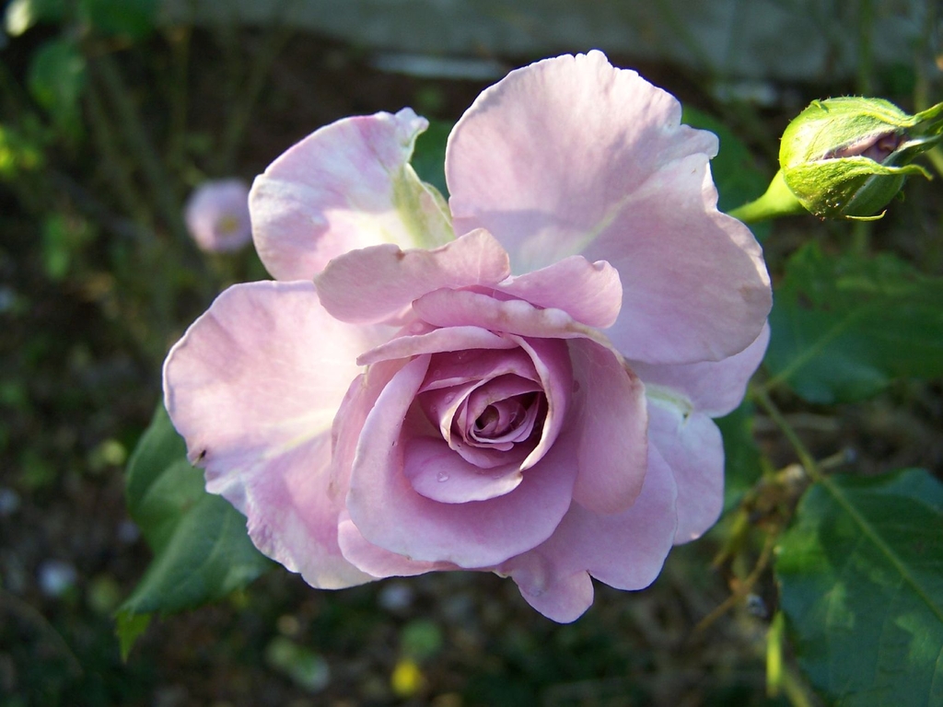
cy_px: 354
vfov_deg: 37.7
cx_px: 472
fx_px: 1035
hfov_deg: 49.0
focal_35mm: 38
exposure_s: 1/125
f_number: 2.8
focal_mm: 6.3
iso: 80
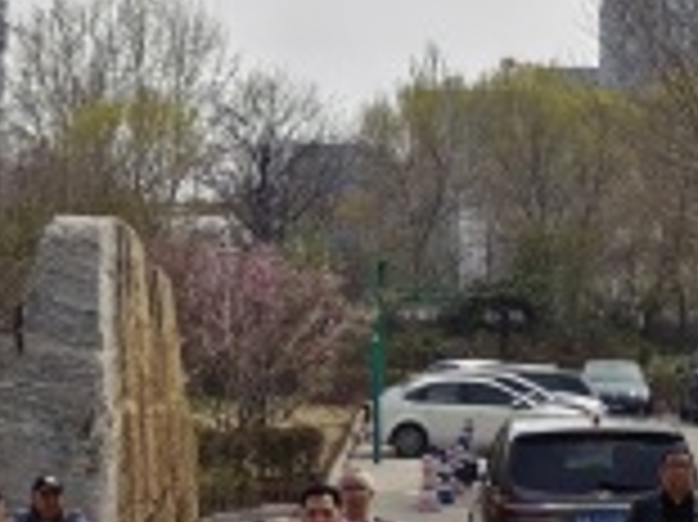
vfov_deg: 8.5
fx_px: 3506
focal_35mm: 174
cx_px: 329
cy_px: 122
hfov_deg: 11.4
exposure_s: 1/4587
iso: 50
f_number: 2
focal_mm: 5.72
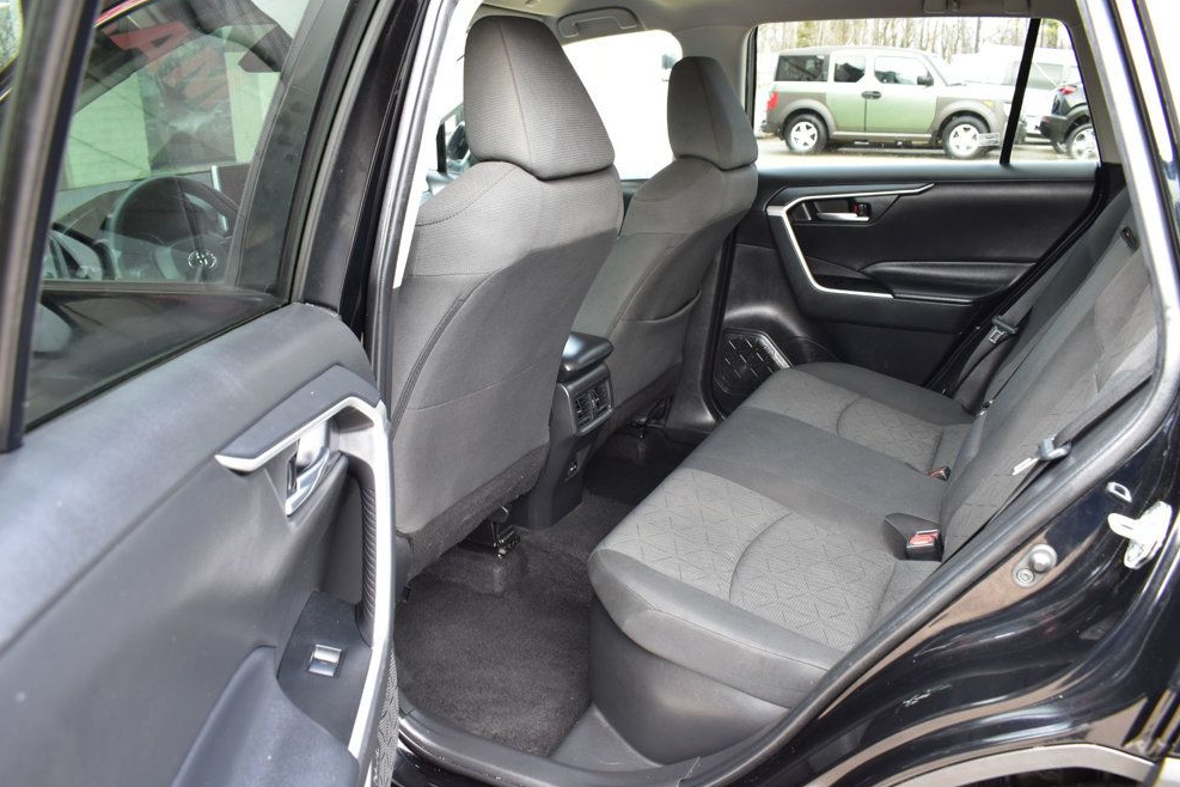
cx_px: 598
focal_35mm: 28
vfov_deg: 46.4
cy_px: 397
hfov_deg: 65.5
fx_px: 918
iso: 400
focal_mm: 18
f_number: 7.1
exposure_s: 1/25
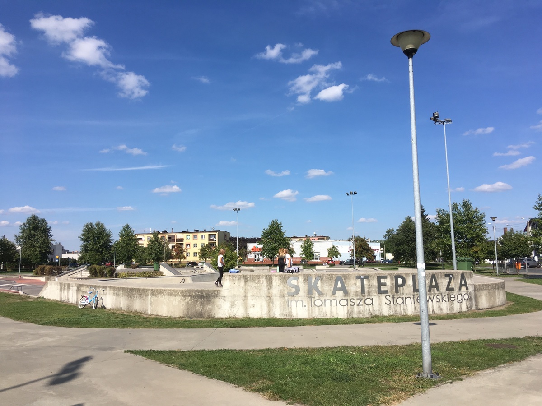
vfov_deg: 48.2
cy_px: 203
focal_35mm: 29
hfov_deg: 61.7
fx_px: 454
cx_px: 271
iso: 25
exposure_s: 1/2137
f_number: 2.2
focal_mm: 4.15
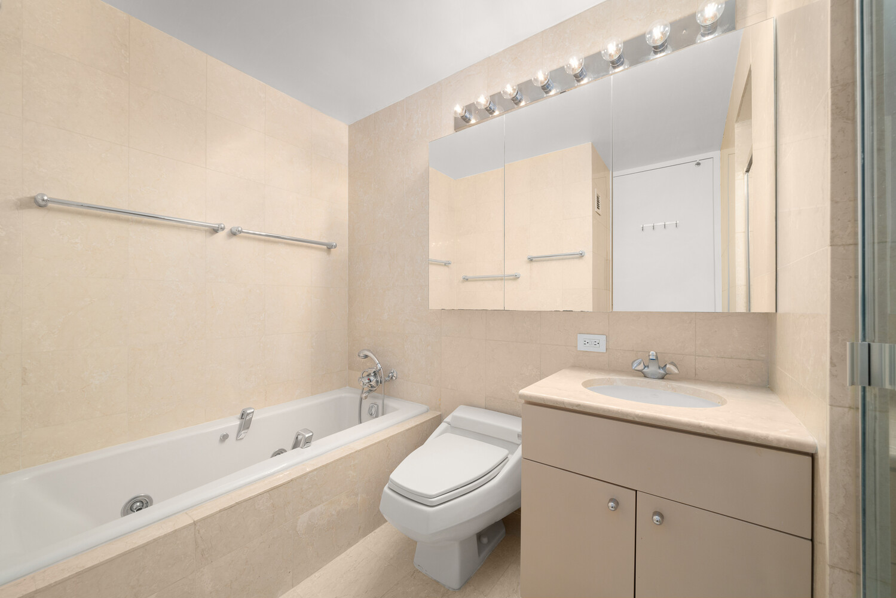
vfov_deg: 85.4
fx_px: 324
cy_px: 299
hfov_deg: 108.3
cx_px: 448
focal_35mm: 13
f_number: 11
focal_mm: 13
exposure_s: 1
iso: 400
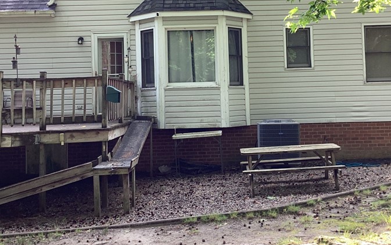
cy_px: 62
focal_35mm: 50
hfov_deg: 40.3
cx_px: 214
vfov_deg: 25.5
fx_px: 533
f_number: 2.4
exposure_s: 1/121
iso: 25
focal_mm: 3.3
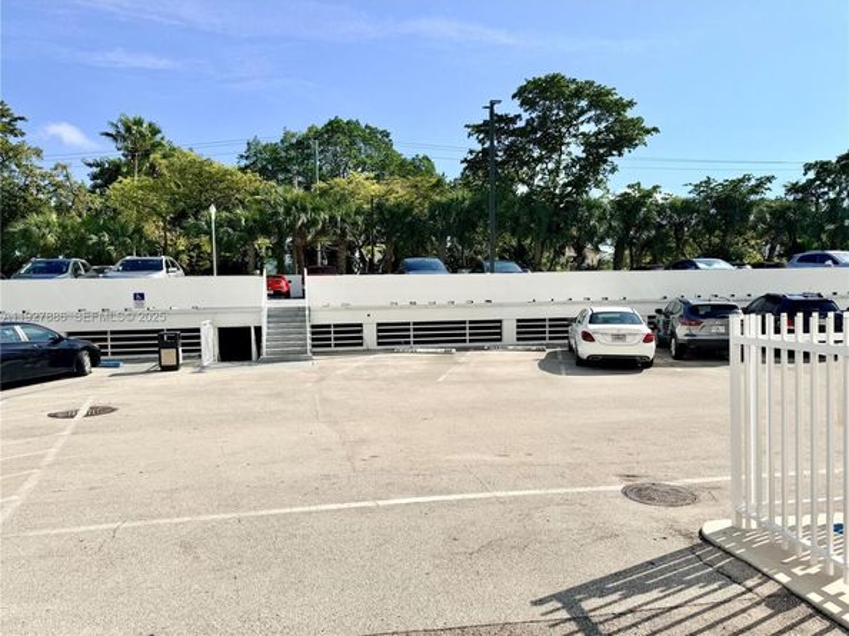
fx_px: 588
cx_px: 424
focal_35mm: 24
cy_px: 318
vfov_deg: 56.8
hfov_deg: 71.6
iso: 80
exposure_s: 1/7353
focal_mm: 6.76
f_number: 1.78
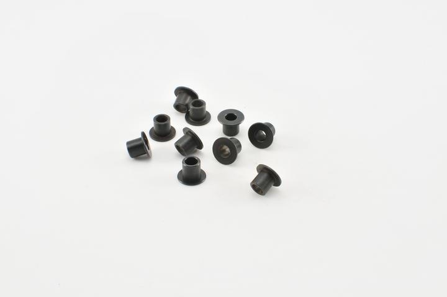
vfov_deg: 25.7
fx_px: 651
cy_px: 148
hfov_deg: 37.9
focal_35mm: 52
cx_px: 224
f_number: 18
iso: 200
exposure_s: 1/5
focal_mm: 35
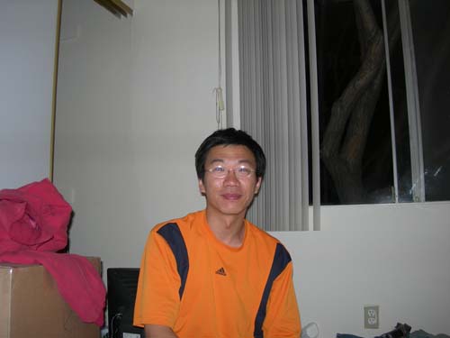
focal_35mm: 38
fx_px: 494
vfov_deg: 37.7
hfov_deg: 49.0
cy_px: 169
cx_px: 225
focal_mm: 7.8
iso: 50
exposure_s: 1/60.1
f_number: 2.8
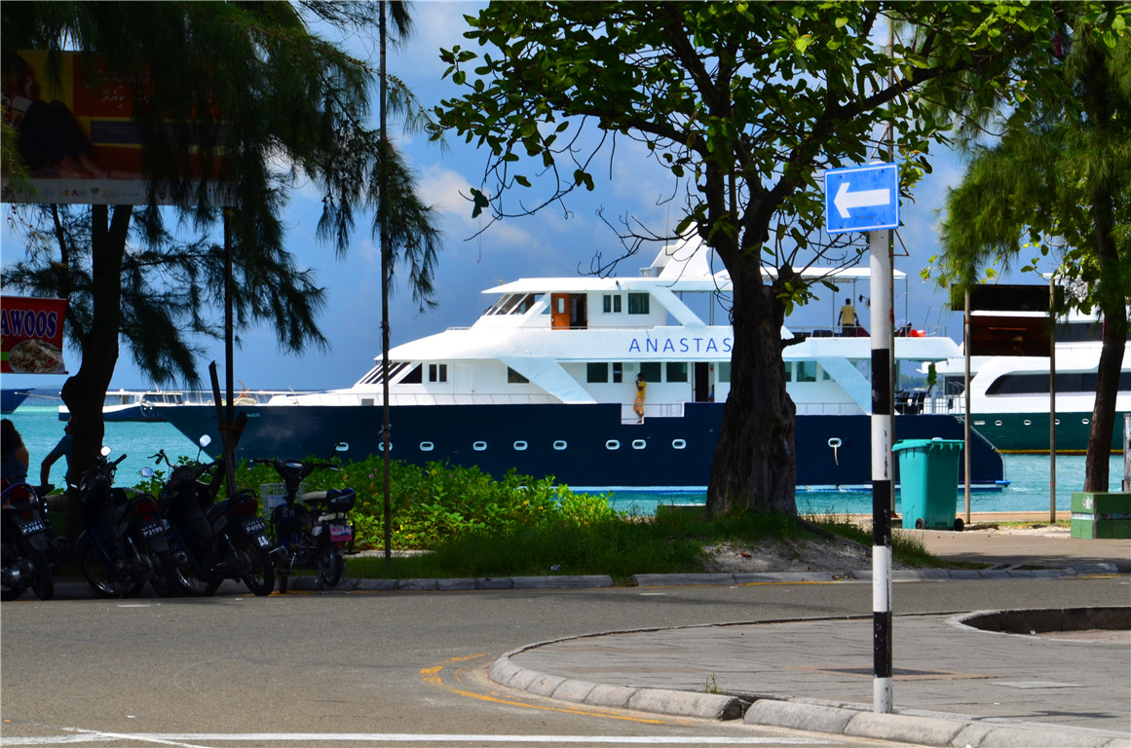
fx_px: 4936
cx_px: 566
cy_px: 374
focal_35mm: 158
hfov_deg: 13.1
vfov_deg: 8.7
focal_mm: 105
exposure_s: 1/50
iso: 160
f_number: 18
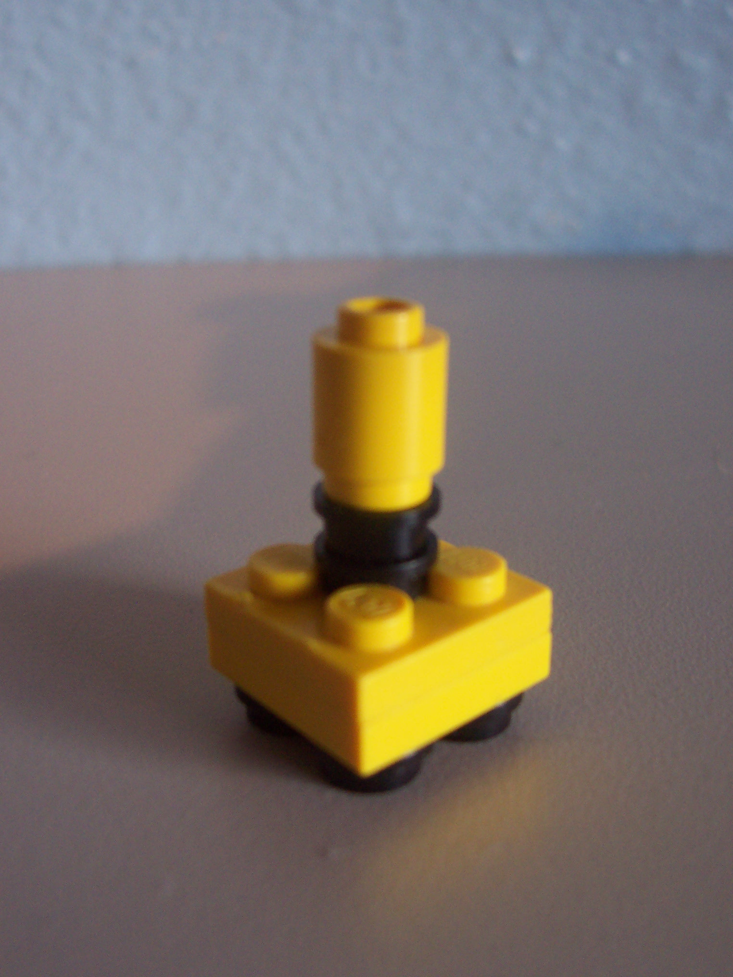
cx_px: 366
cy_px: 488
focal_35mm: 37
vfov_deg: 50.1
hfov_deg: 38.7
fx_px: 1045
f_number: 2.8
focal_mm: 5.6
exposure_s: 1/30
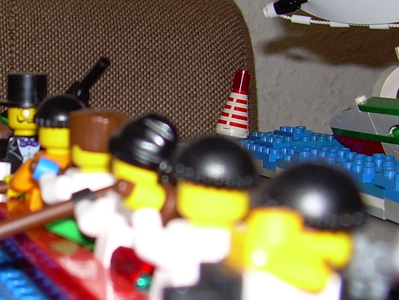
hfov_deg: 20.5
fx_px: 1084
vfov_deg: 15.7
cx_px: 44
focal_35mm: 94
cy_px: 151
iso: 50
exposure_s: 1/60
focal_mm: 6.3
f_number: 2.8
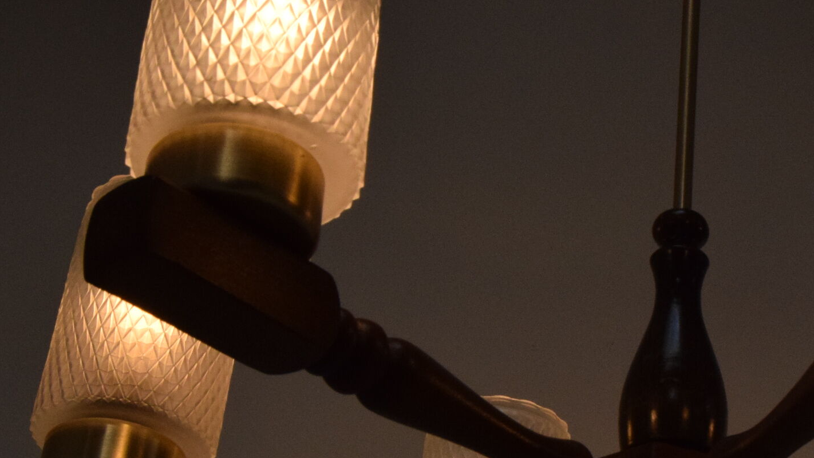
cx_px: 690
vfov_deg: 14.1
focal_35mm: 86
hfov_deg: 24.2
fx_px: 1856
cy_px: 283
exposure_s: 1/800
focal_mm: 26
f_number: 14
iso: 1600
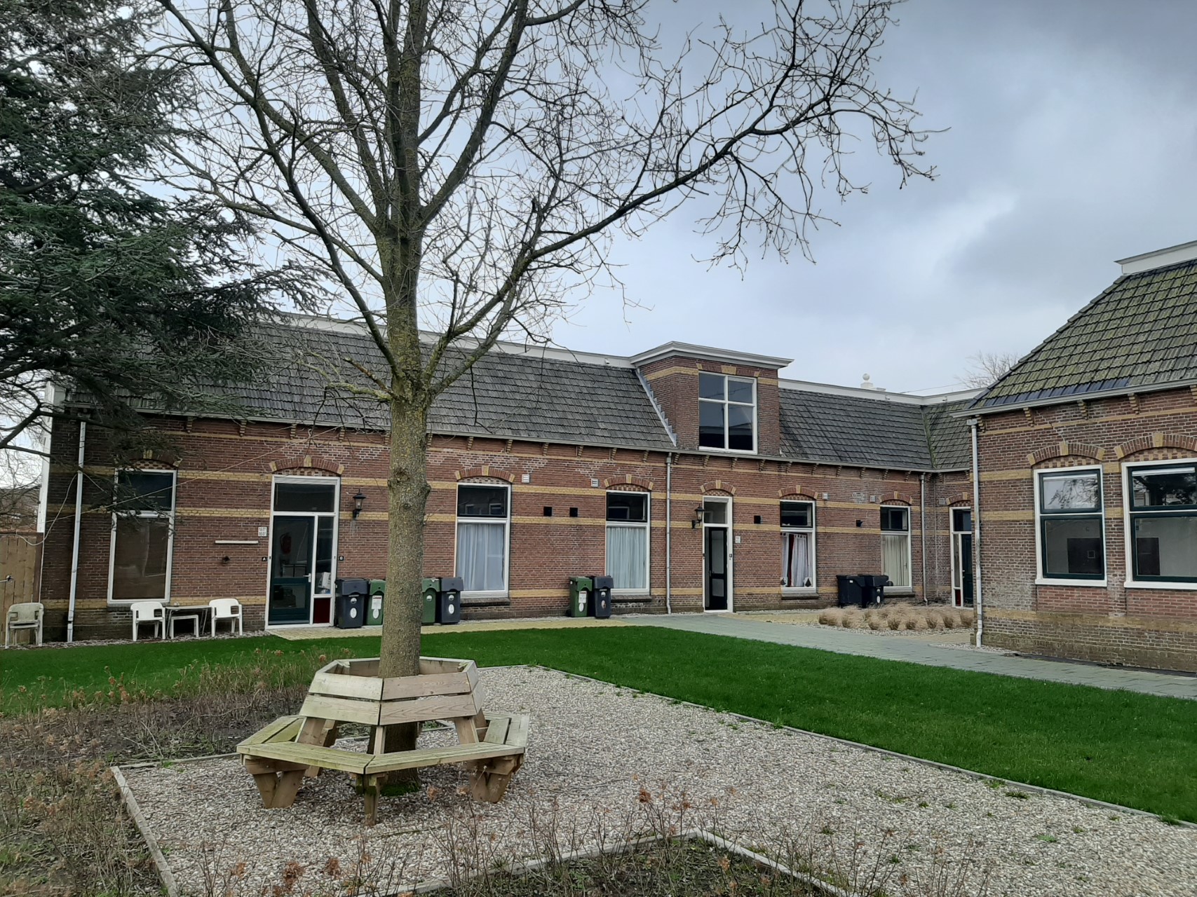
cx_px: 598
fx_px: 899
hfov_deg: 67.3
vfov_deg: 53.1
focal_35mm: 26
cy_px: 448
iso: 40
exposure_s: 1/149
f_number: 1.7
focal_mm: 3.93
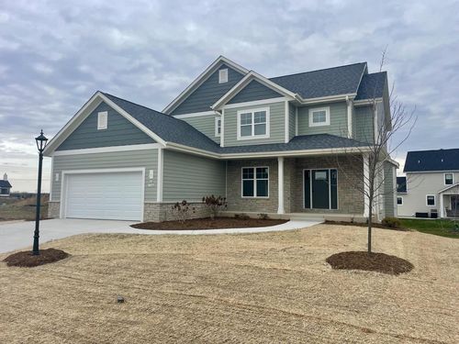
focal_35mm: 26
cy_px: 172
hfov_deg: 67.3
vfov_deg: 53.1
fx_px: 345
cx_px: 230
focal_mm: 4.2
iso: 32
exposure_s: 1/1401
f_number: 1.6
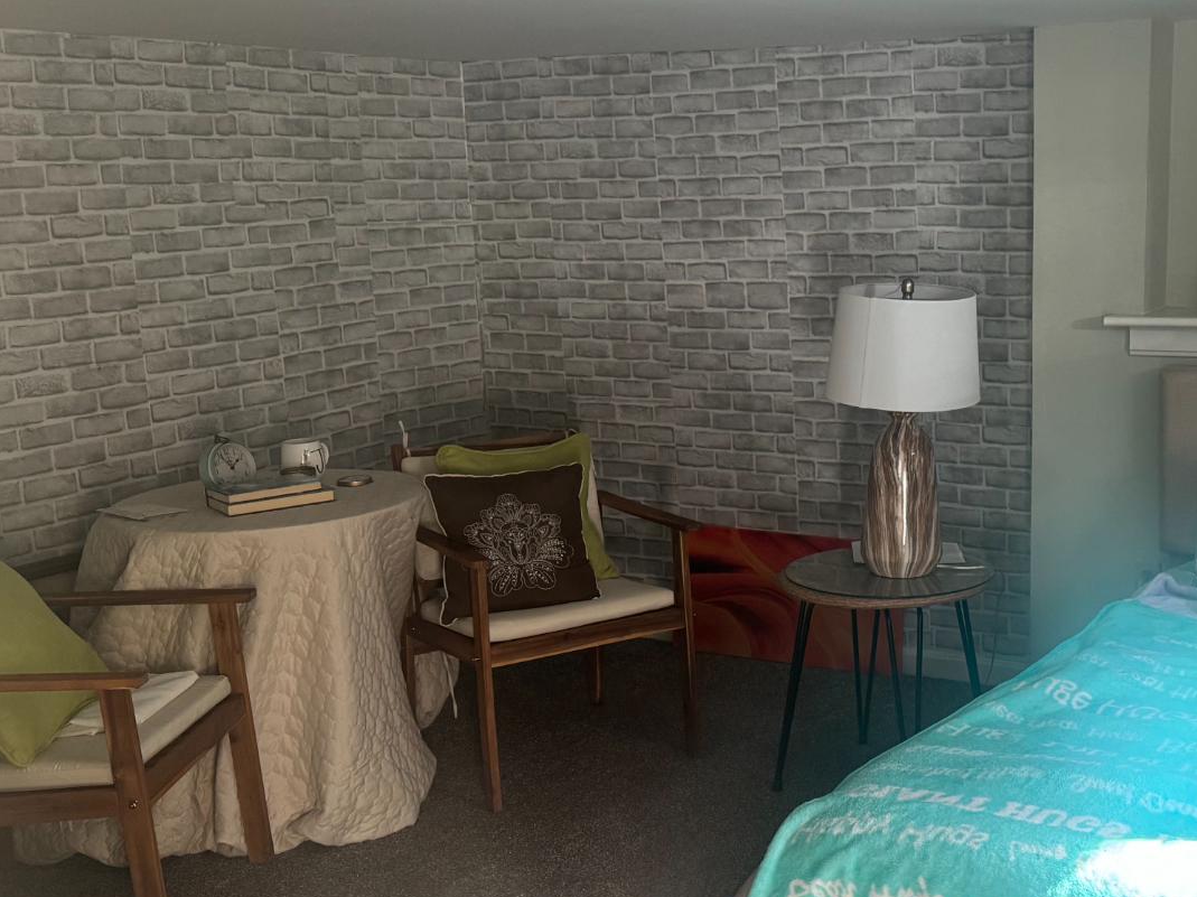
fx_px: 1590
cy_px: 447
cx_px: 931
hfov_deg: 39.8
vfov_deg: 31.5
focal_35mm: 46
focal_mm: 6.86
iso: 250
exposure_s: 1/60
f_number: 1.78
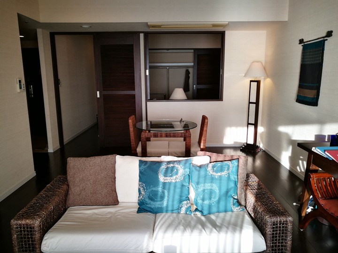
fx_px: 264
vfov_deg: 51.4
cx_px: 169
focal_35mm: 27
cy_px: 126
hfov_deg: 65.3
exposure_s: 1/100
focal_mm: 4.5
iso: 100
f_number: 2.2
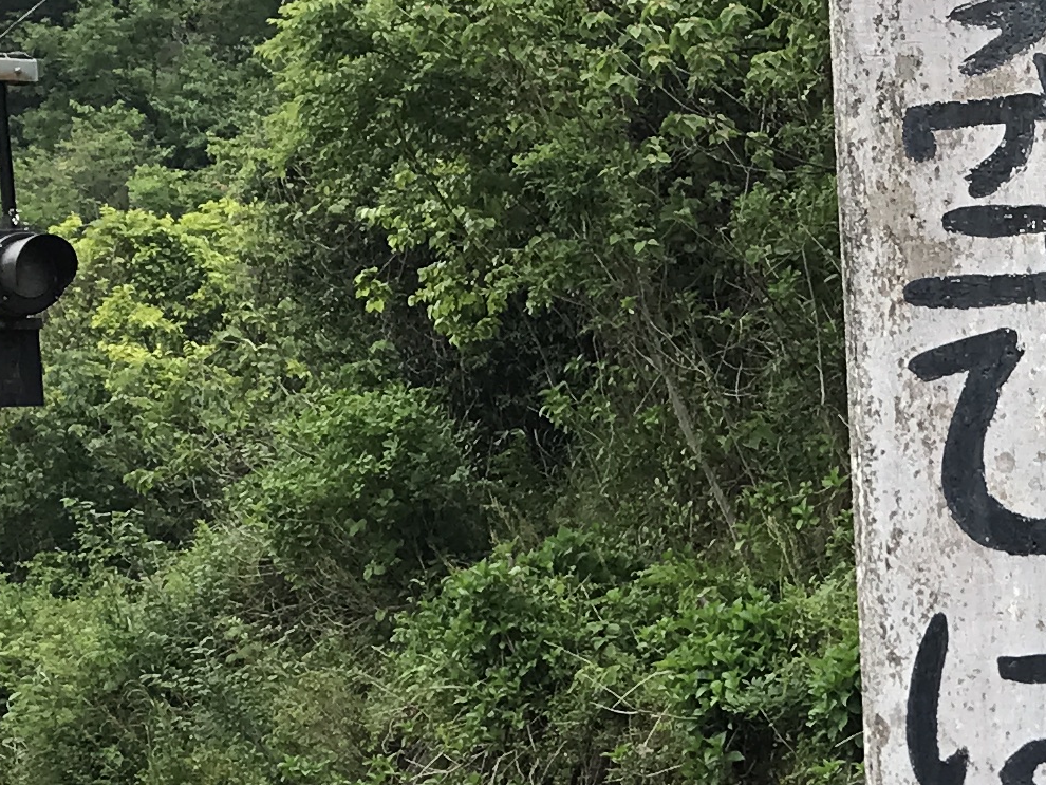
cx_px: 1033
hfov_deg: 16.9
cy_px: 1014
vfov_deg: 12.6
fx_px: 3446
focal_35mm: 114
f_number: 1.8
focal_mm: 3.99
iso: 20
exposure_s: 1/474
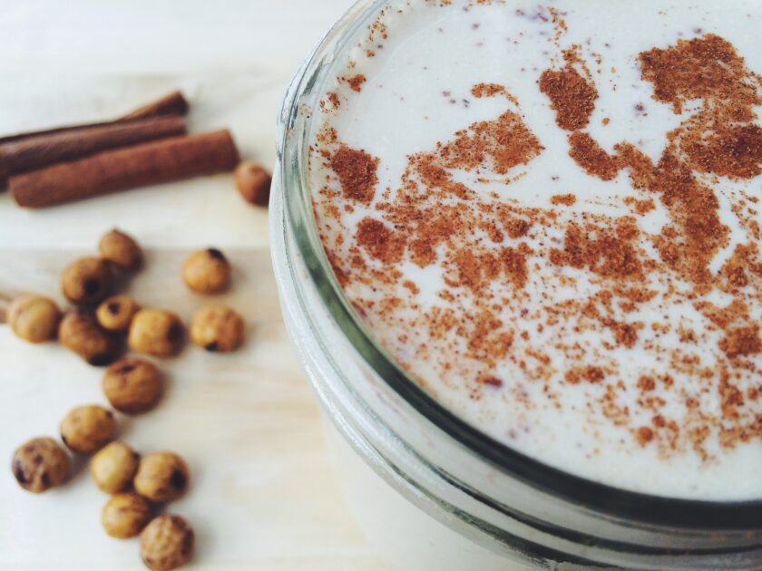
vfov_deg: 46.8
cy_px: 286
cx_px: 381
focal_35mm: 30
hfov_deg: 60.0
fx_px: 660
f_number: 2.2
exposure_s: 1/60
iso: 50
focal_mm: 4.12
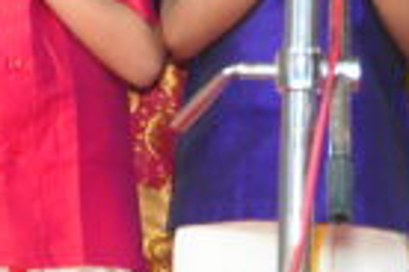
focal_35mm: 535
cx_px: 56
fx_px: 6078
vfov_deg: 2.6
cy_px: -121
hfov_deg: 3.9
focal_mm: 48
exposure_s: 1/125
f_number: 6.3
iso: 500
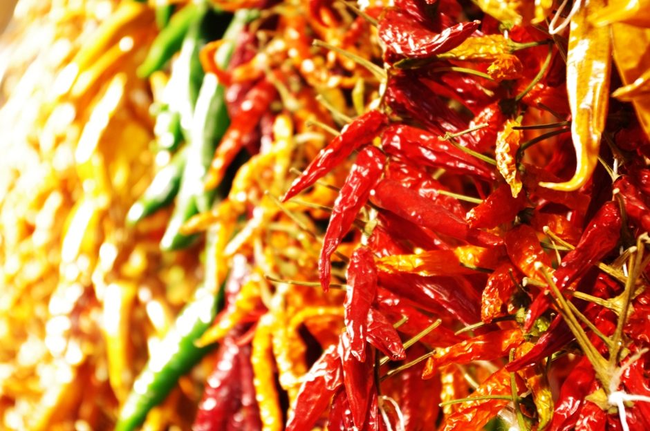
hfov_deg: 24.8
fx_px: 1479
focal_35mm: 82
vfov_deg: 16.6
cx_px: 325
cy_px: 216
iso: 800
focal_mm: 55
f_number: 5.6
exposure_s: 1/20
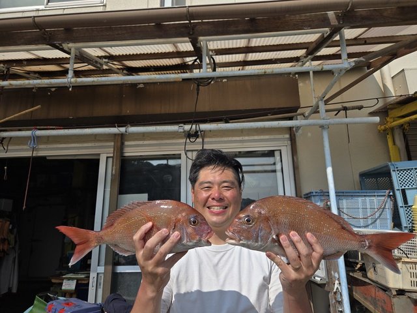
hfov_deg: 73.9
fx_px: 277
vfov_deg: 58.9
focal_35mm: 23
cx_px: 208
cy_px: 156
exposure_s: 1/3160
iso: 25
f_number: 1.8
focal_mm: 5.4
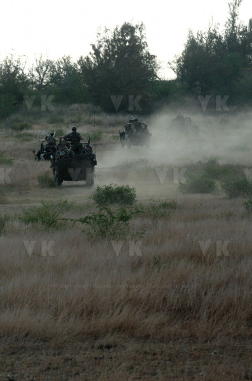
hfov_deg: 4.6
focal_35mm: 300
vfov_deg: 6.9
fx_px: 3166
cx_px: 126
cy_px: 190
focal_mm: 200
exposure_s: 1/400
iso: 200
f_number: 8
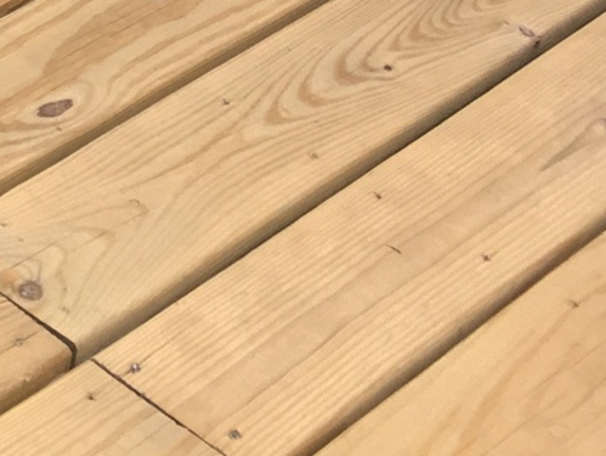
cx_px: -811
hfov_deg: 11.9
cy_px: -615
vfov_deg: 9.7
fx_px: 2400
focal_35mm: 137
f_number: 2.2
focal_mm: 4.15
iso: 25
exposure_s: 1/120
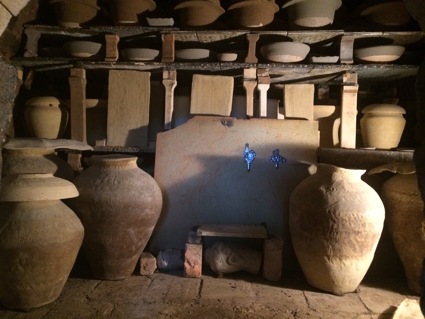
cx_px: 212
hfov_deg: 61.7
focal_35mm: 29
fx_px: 356
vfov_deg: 48.2
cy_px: 160
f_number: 2.2
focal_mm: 4.15
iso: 400
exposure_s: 1/15
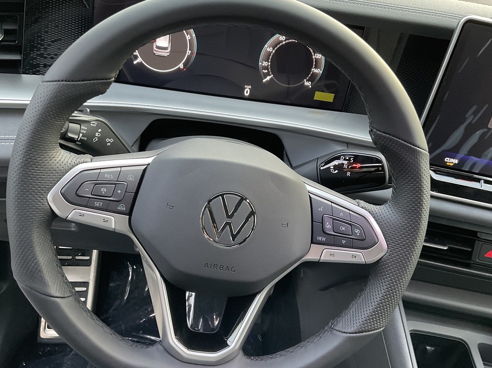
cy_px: 184
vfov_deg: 48.2
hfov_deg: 61.7
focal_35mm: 29
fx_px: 412
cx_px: 246
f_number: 1.8
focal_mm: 3
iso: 125
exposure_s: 1/60
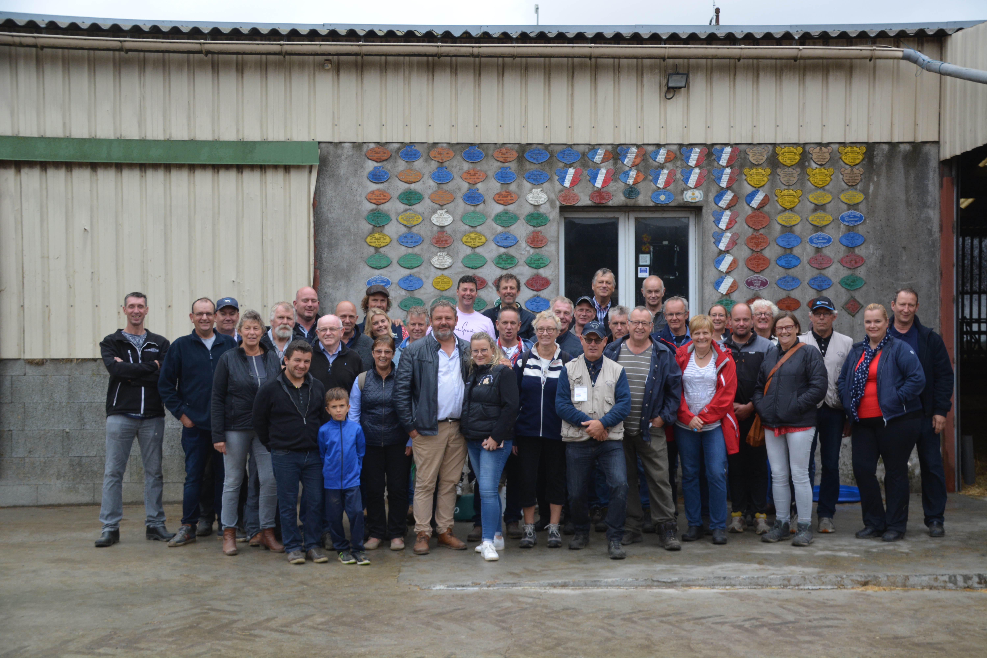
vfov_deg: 29.9
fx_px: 1234
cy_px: 329
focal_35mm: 45
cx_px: 494
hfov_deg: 43.6
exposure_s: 1/1000
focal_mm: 30
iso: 500
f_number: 4.2
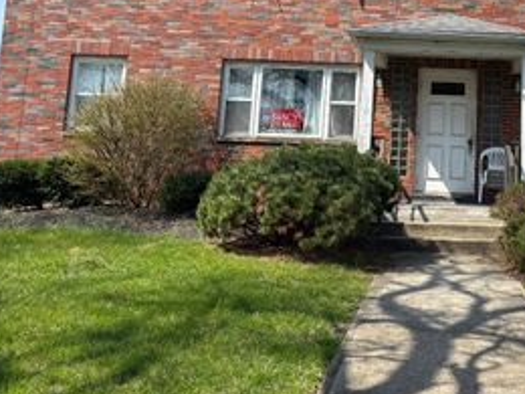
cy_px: 76
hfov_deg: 36.5
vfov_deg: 28.5
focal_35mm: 50
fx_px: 758
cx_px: 442
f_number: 1.6
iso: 50
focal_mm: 5.96
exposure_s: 1/1812
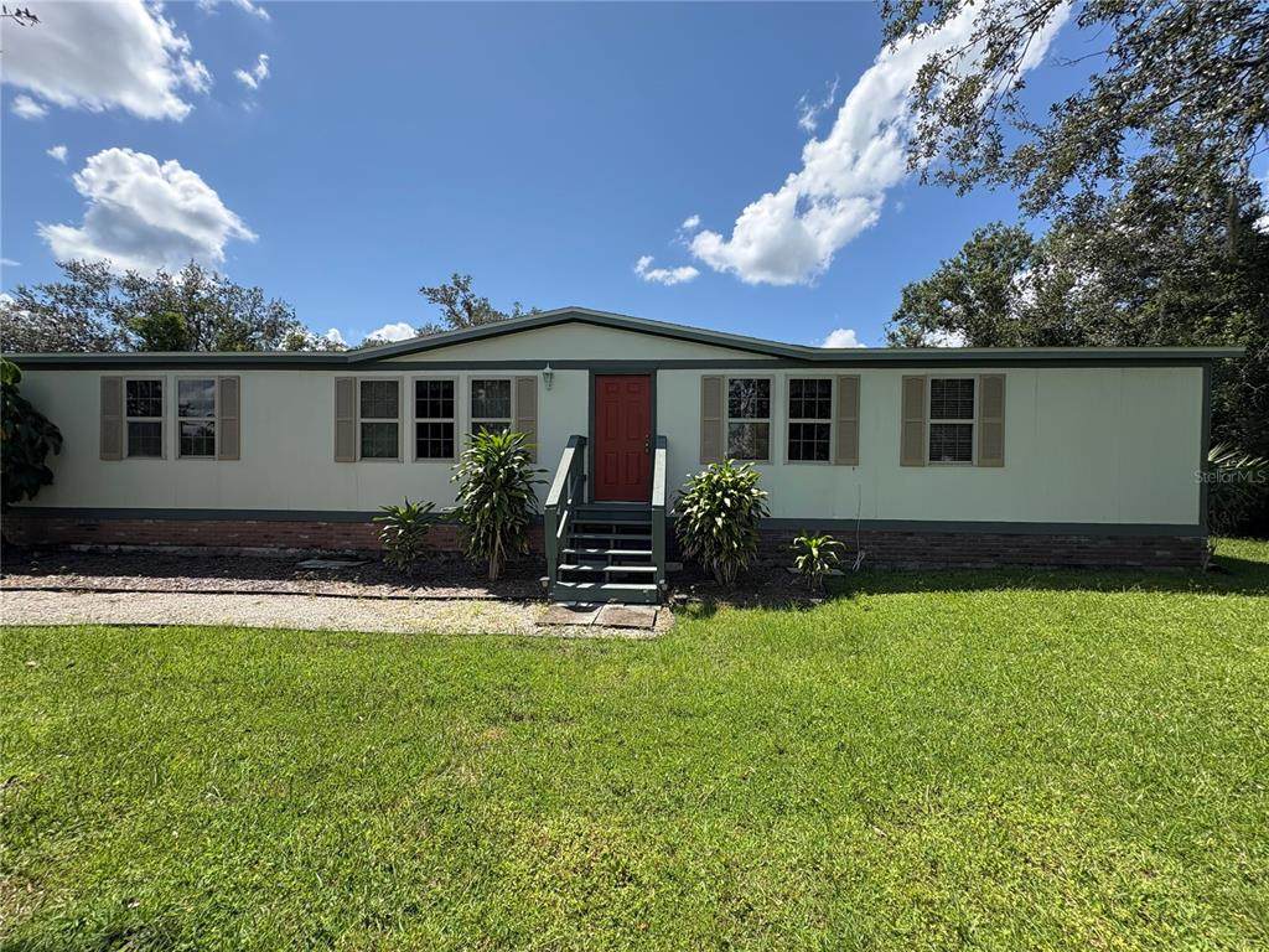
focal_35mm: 14
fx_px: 513
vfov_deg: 85.7
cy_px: 476
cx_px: 634
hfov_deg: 102.1
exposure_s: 1/1420
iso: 64
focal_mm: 2.22
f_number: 2.2
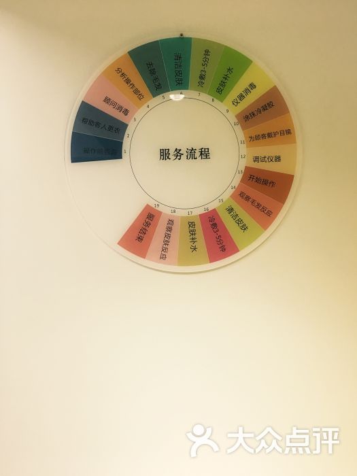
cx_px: 178
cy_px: 238
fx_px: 399
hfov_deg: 48.2
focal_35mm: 29
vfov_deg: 61.7
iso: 32
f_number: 2.2
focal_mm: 4.15
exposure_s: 1/33
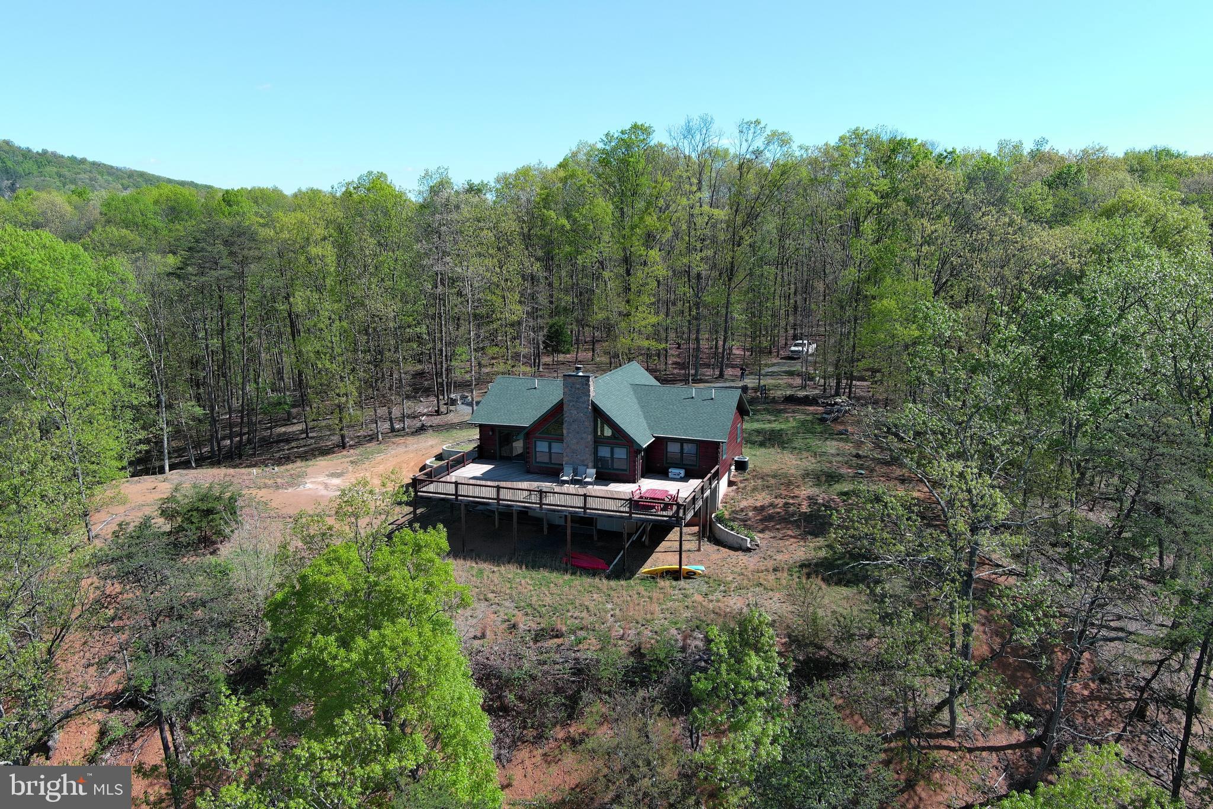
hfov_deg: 63.7
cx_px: 606
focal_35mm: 29
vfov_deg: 45.0
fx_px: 977
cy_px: 404
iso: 100
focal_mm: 10.57
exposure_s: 1/807
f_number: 2.8
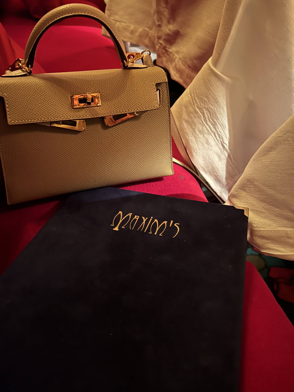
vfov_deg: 67.3
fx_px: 294
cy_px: 196
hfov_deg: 53.1
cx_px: 147
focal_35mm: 26
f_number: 1.5
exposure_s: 1/9
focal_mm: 5.7
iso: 800
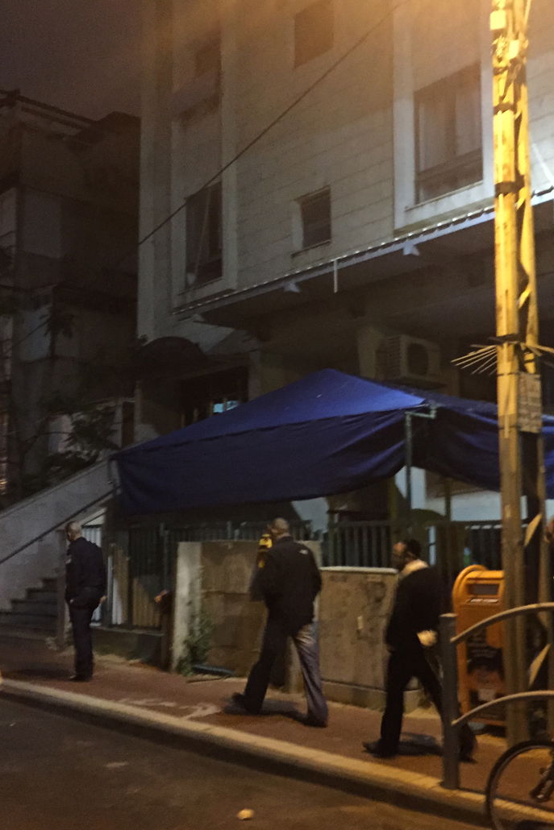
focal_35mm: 41
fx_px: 946
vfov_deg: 47.4
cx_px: 357
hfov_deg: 32.4
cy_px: 421
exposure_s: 1/15
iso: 640
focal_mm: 4.15
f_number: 2.2
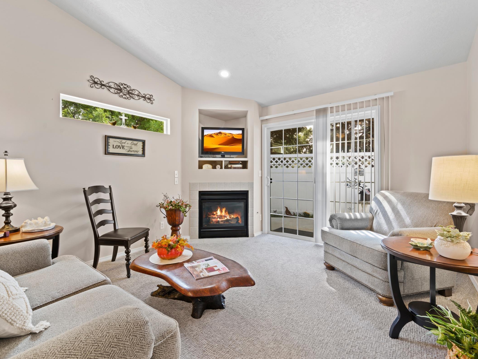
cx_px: 232
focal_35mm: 16
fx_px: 221
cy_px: 173
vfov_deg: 78.1
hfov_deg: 94.5
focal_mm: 14
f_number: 9
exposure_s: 3
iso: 100
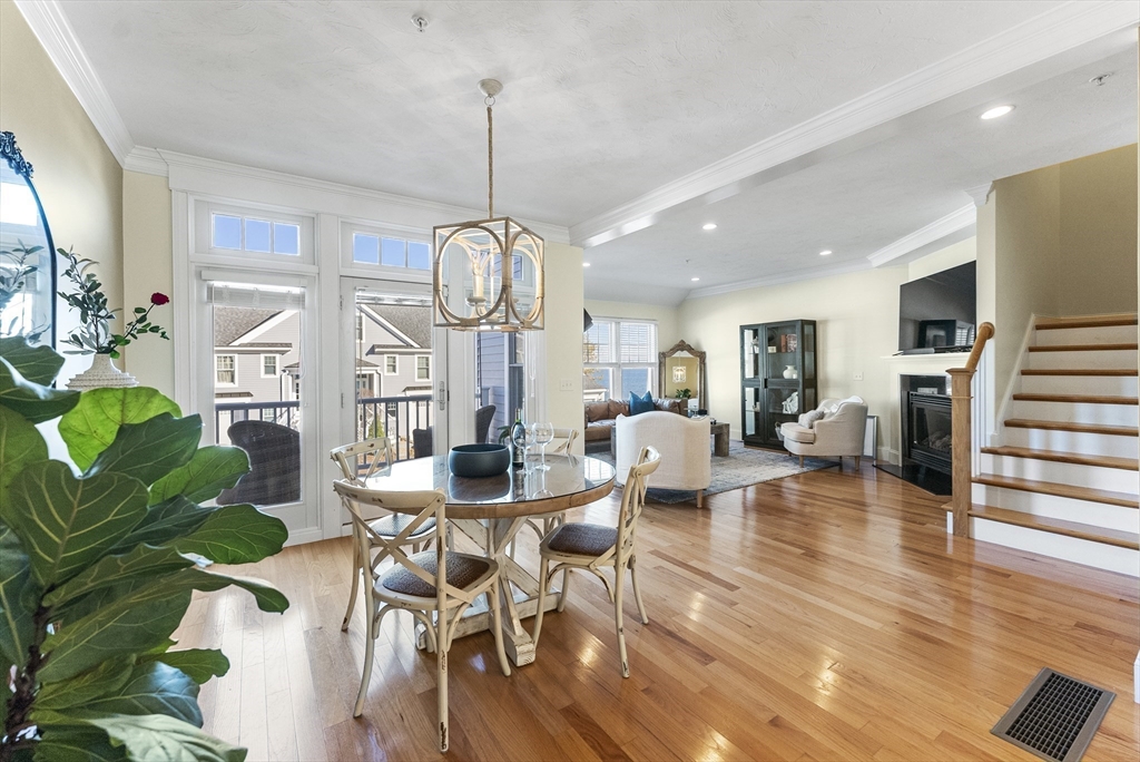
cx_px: 570
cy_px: 381
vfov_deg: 81.3
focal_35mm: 14
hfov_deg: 104.2
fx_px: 444
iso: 1000
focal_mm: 14
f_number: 5.6
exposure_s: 1/80
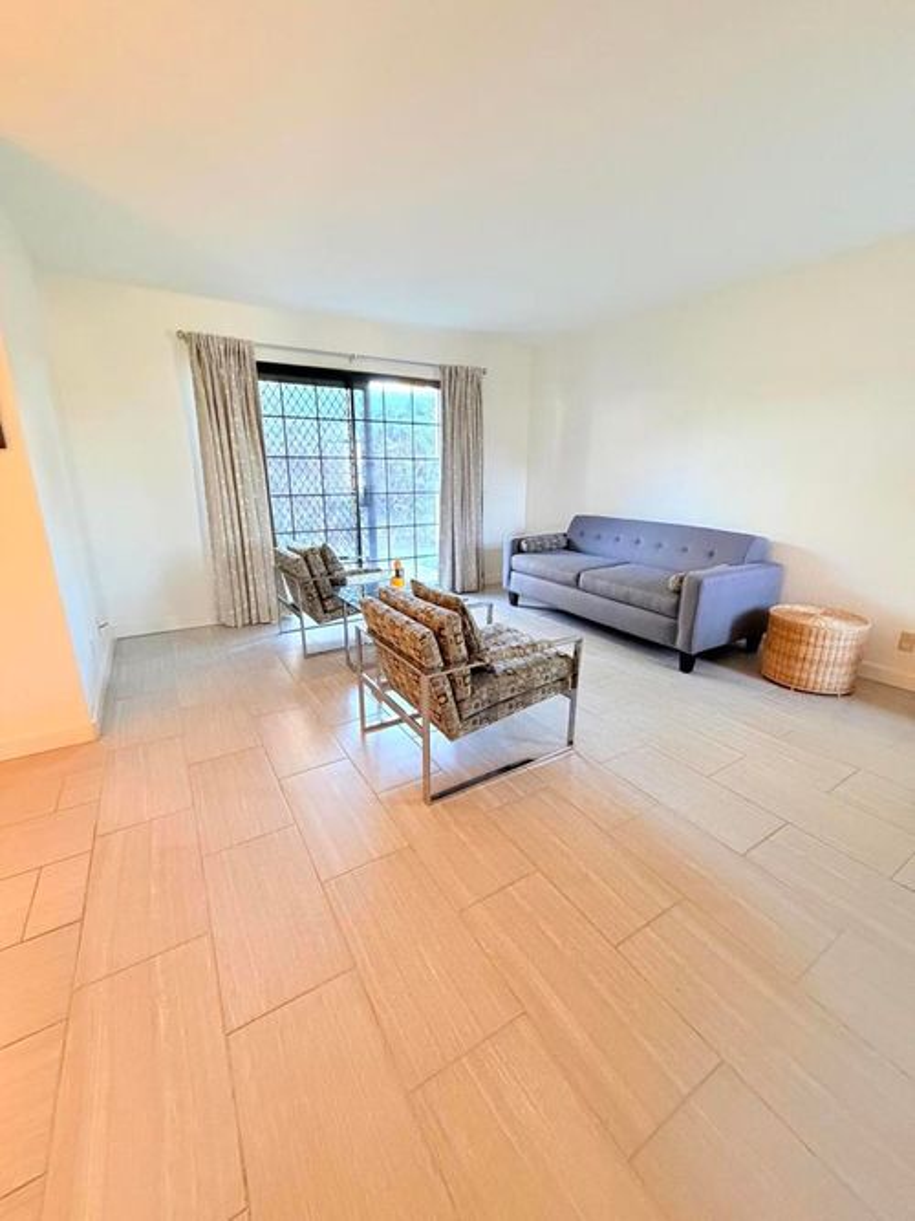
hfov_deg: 85.7
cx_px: 458
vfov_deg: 102.1
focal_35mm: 14
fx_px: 494
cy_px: 610
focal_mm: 2.22
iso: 640
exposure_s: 1/60
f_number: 2.2
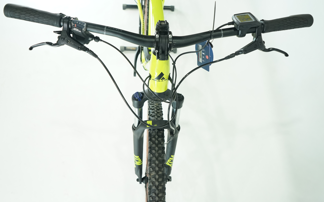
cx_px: 161
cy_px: 103
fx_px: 256
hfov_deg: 64.6
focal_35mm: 29
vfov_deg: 43.1
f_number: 5
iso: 2000
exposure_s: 1/200
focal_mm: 28
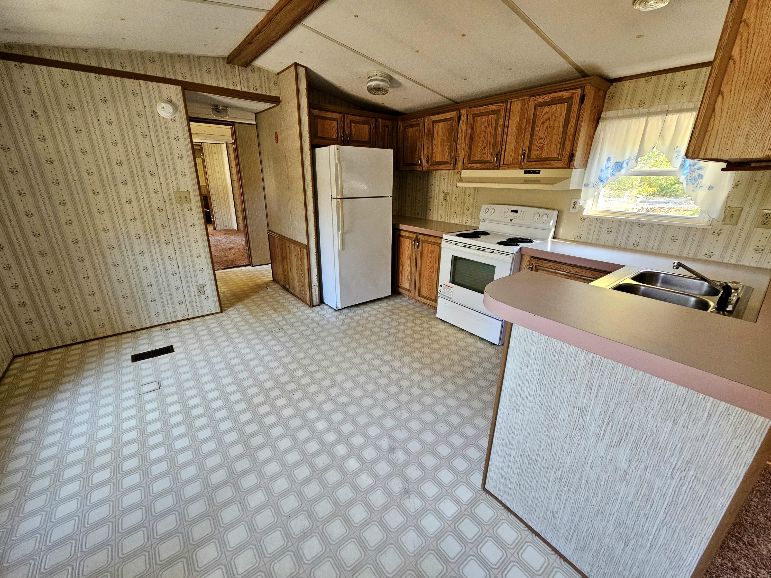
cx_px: 386
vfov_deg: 89.9
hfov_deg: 106.2
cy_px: 289
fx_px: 290
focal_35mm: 13
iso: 400
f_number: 2.2
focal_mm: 2.2
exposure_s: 1/60.2
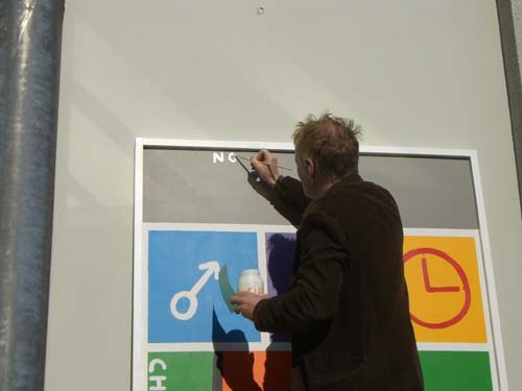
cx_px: 261
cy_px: 196
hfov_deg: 29.4
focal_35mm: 66
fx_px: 995
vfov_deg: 22.3
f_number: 5.8
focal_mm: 10.7
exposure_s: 1/1600
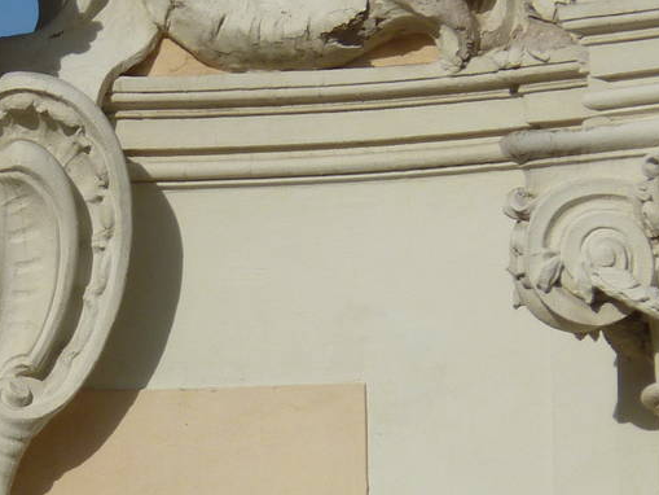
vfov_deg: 2.3
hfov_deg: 3.0
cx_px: -175
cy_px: 455
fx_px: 12568
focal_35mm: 660
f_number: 6.3
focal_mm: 34.4
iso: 80
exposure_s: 1/800
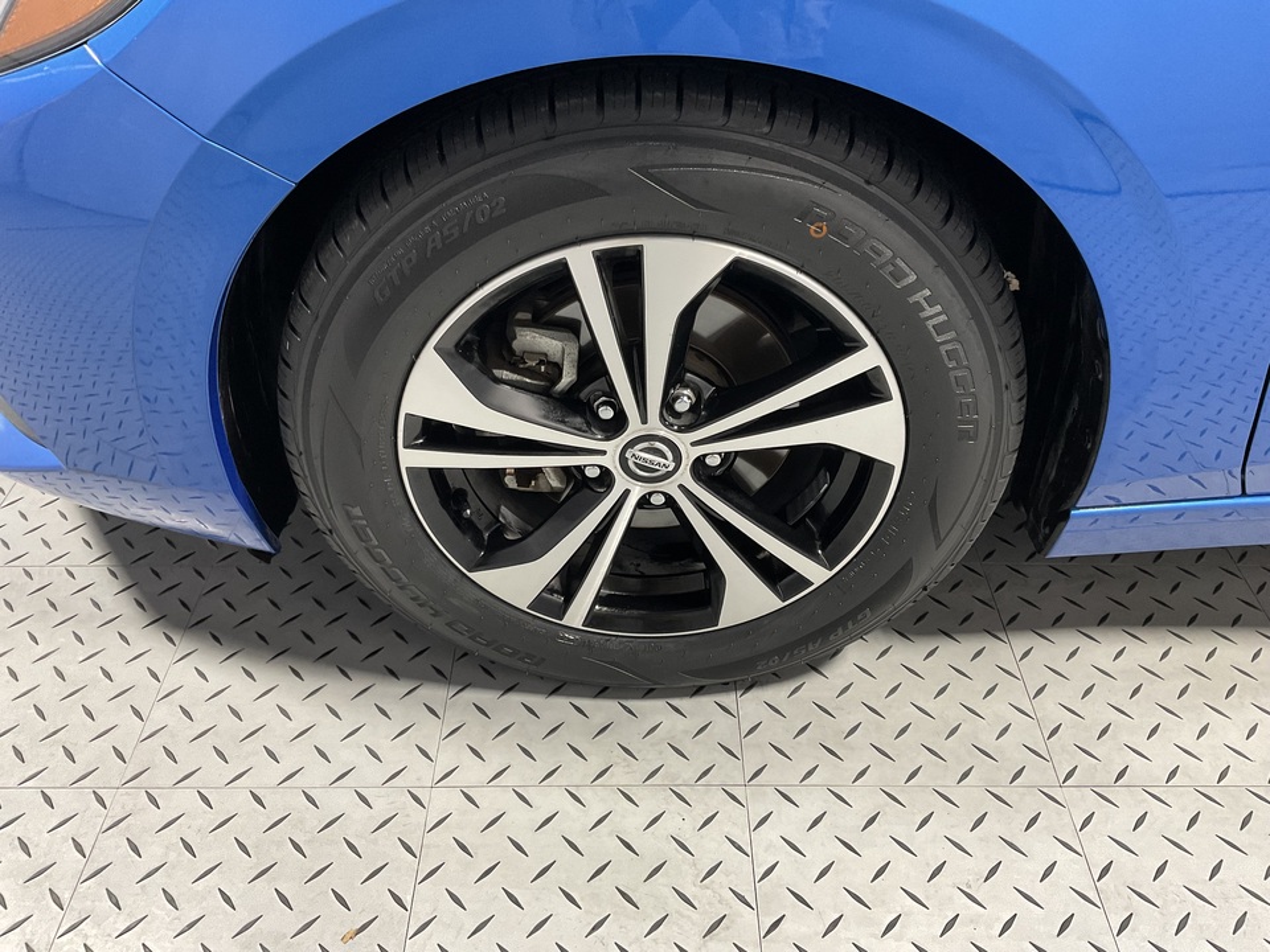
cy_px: 476
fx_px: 1064
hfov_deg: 61.7
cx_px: 635
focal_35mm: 29
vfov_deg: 48.2
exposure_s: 1/60
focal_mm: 3
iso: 100
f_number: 1.8
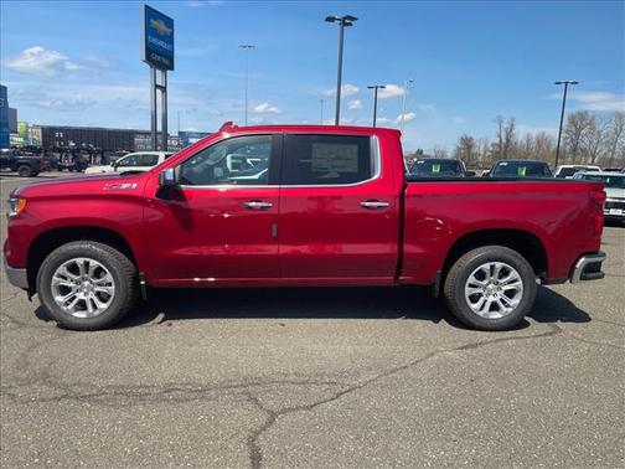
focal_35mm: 26
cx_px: 312
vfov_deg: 53.1
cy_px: 234
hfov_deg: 67.3
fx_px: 469
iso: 32
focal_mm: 4.2
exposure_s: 1/940
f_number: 1.6
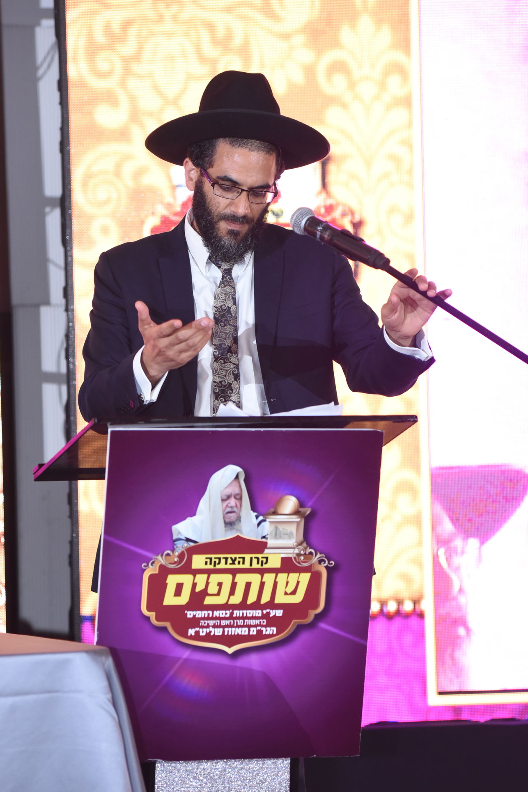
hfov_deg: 9.3
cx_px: 255
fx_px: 3234
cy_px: 378
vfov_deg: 14.0
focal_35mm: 147
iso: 3200
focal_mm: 135
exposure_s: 1/200
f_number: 4.5
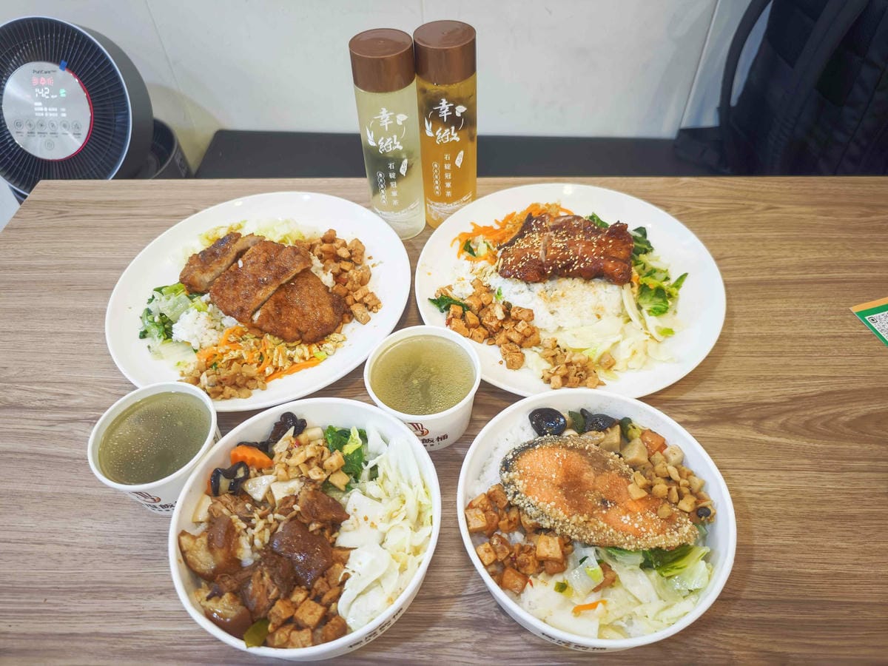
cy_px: 333
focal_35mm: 23
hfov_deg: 73.9
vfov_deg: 58.9
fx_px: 590
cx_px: 444
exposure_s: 1/60.1
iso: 320
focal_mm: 8.72
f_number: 1.63
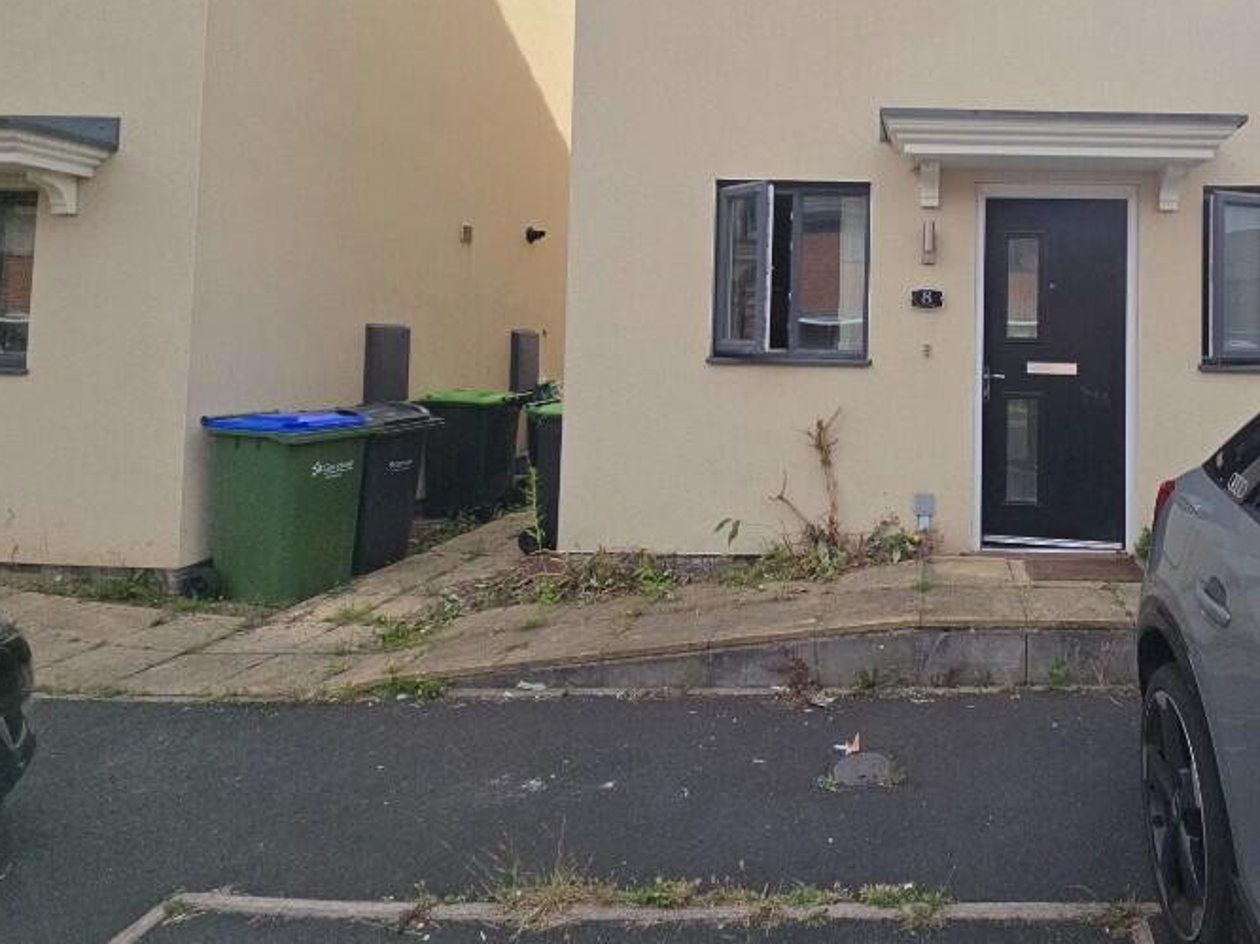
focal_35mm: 20
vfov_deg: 64.4
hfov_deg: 76.4
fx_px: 728
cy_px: 323
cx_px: 929
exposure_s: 1/1957
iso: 50
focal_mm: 2.2
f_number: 2.2
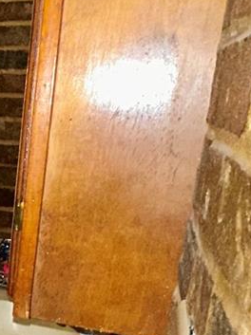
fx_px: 591
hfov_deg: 18.0
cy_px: 219
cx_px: -224
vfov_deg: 31.5
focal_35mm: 61
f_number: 2.2
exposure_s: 1/30
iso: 200
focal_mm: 2.22
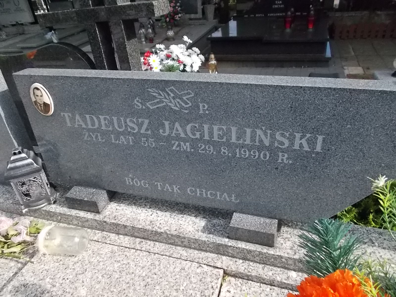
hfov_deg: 67.3
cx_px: 198
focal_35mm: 26
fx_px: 297
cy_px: 148
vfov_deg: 53.1
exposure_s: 1/400
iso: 400
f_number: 8
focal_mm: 4.6
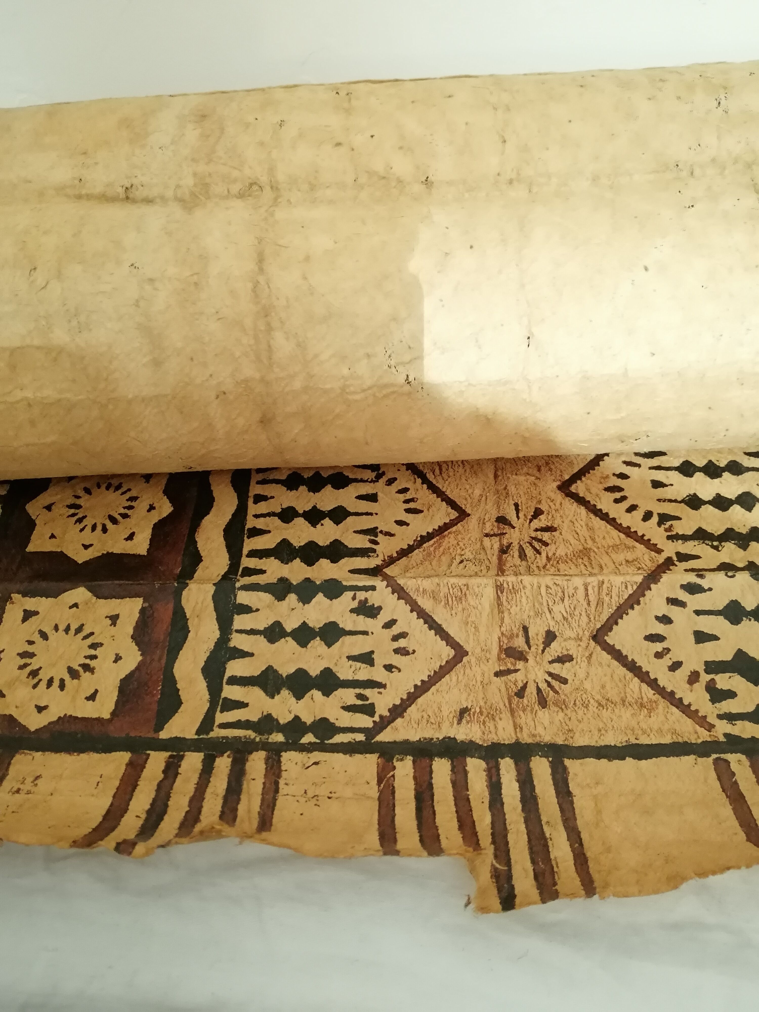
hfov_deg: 48.2
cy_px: 506
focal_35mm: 29
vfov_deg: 61.7
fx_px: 848
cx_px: 380
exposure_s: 1/25
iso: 800
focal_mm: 5.4
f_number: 1.8
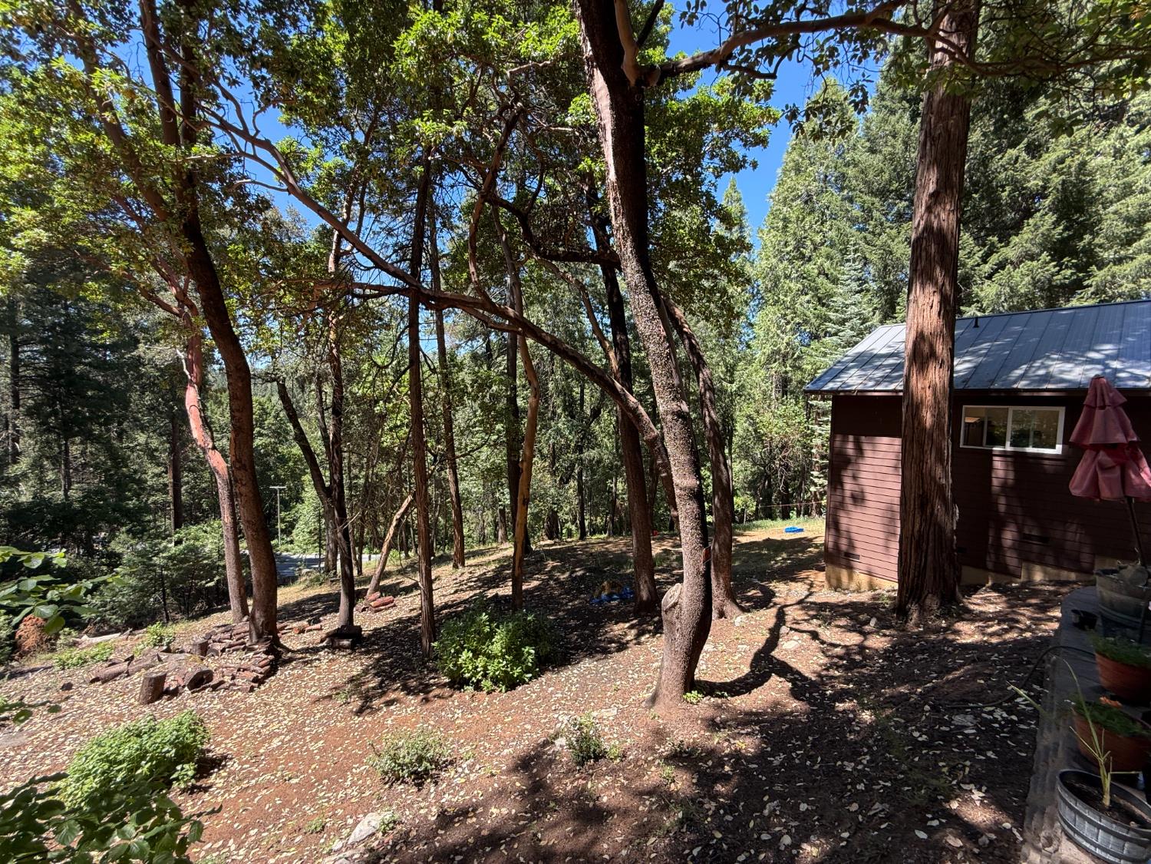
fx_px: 466
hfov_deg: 102.1
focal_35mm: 14
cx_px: 576
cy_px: 432
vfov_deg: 85.7
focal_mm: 2.22
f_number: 2.2
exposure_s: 1/236
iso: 50
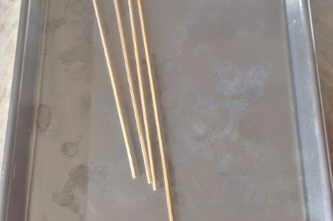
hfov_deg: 42.8
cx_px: 166
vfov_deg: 29.1
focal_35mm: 46
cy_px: 87
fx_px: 425
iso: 64
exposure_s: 1/60
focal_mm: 4.12
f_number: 2.4
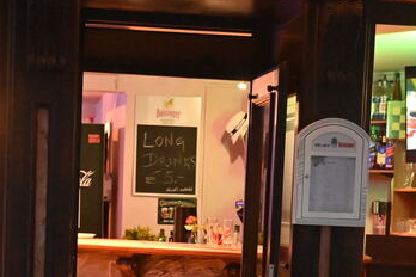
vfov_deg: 10.2
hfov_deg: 15.6
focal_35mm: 131
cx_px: 184
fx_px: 1514
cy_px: 377
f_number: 2.8
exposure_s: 1/125
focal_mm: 38
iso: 8000
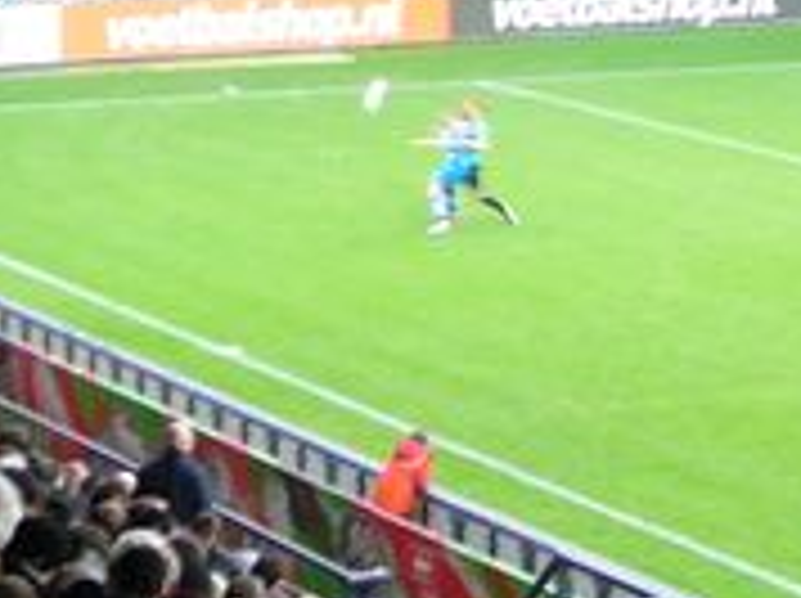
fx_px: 4437
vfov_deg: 7.6
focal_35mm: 192
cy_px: -326
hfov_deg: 10.1
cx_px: -270
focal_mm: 10
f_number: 3.7
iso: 150
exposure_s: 1/13
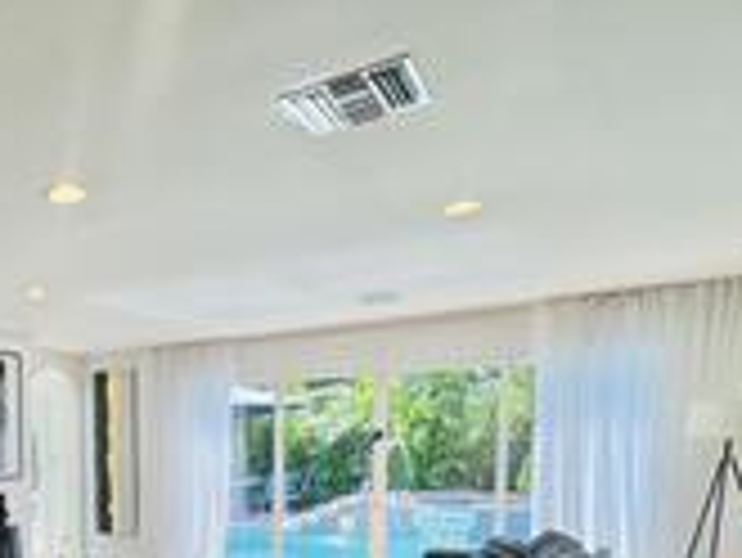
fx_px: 729
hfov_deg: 46.0
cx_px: 13
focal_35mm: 34
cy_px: 518
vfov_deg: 38.5
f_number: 2.2
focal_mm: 2.22
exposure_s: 1/142
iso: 40
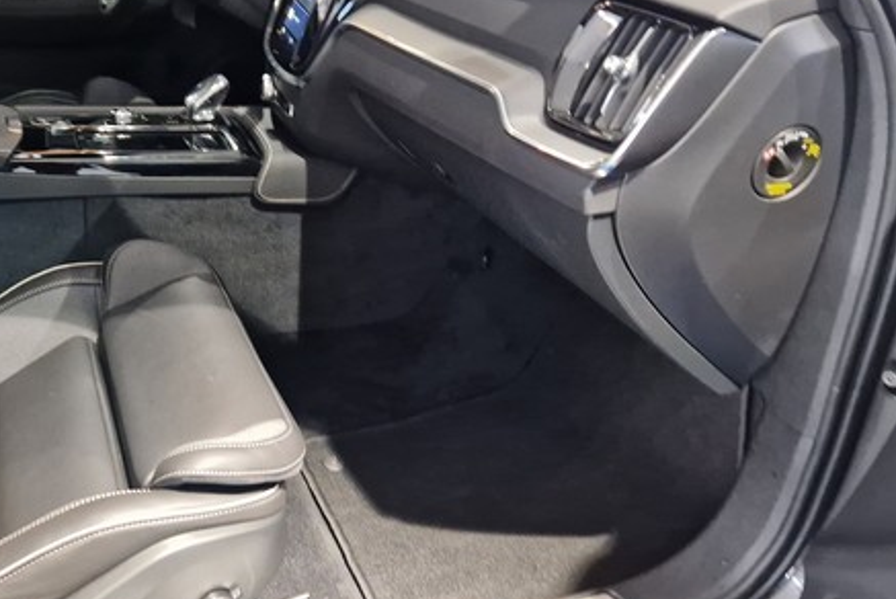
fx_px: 872
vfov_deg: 37.9
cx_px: 295
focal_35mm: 35
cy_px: 269
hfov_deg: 53.3
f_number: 1.8
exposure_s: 1/100
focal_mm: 5.4
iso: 640
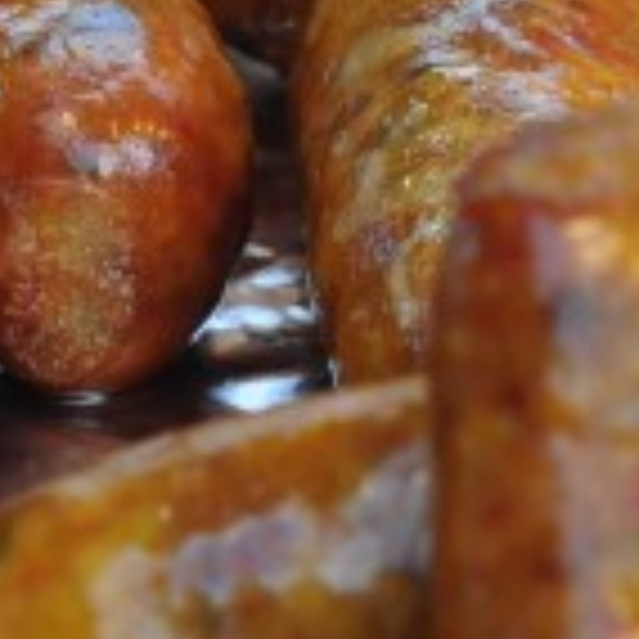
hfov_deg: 4.2
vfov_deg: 4.2
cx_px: 4
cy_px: 40
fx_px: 8772
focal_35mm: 420
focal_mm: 50
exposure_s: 1/100
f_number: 5
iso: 800
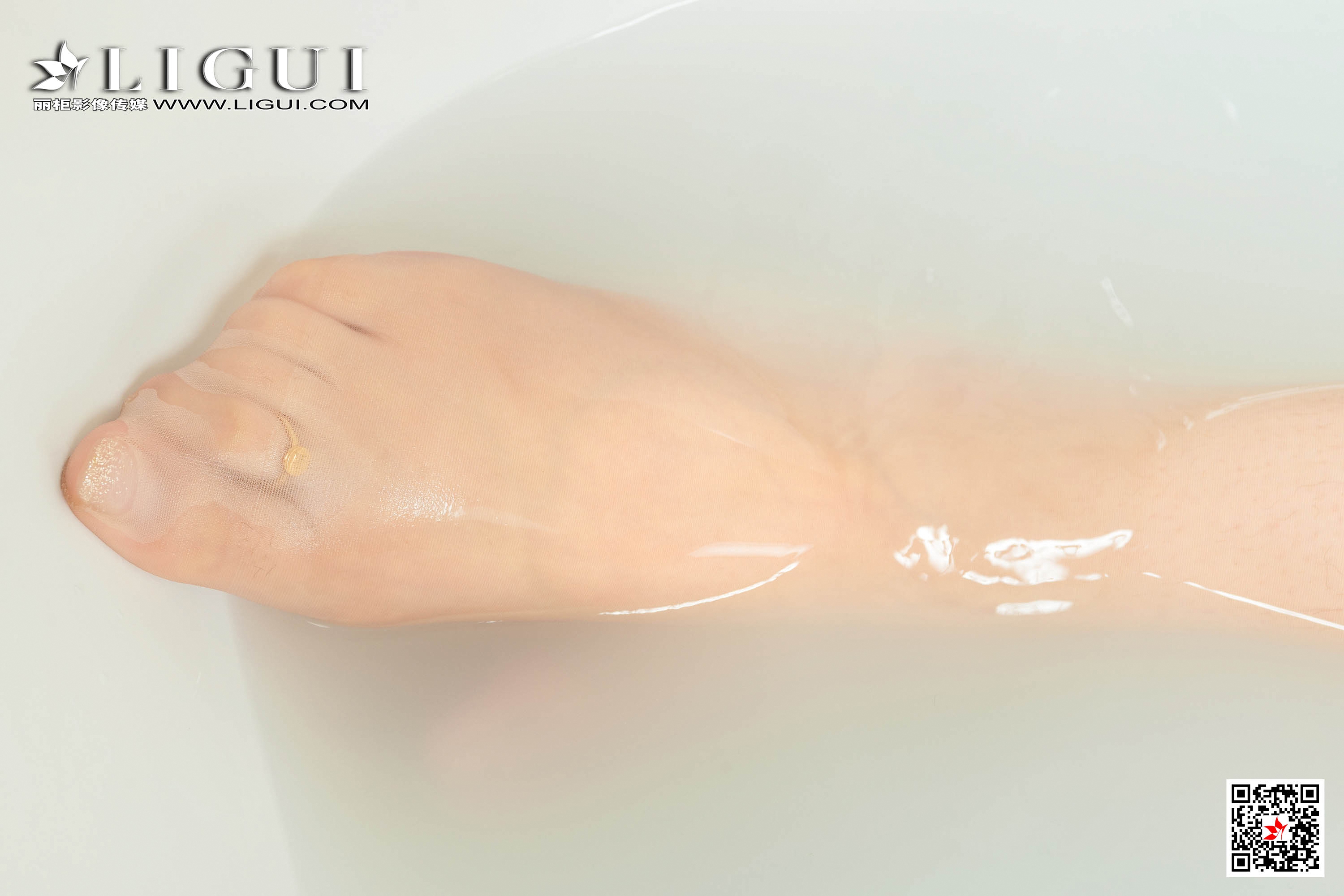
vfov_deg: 27.0
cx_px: 672
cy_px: 448
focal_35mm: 50
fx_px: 1867
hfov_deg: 39.6
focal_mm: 50
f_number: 9
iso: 250
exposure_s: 1/125
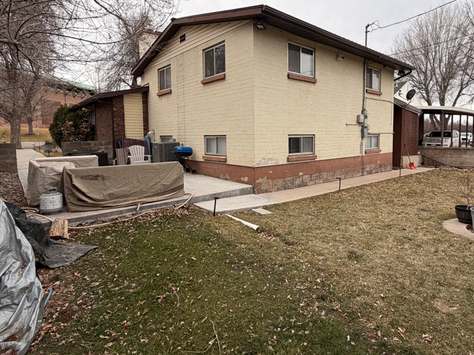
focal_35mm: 21
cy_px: 155
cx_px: 271
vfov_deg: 63.2
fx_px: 288
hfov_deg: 78.5
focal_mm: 2.22
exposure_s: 1/770
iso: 40
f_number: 2.2
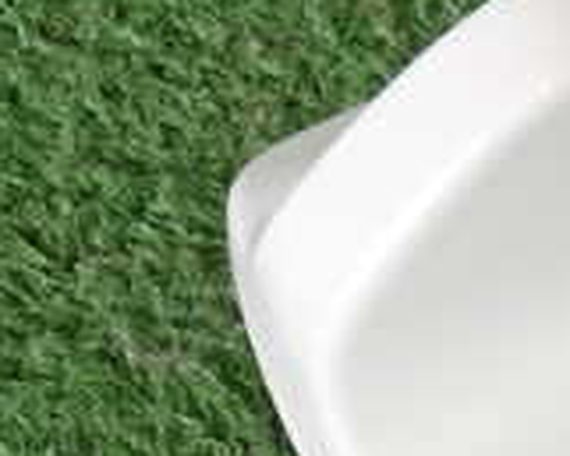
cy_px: 219
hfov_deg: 12.2
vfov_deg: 10.4
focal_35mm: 149
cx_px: 910
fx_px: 2515
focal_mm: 7.31
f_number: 2.8
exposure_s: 1/40
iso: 250
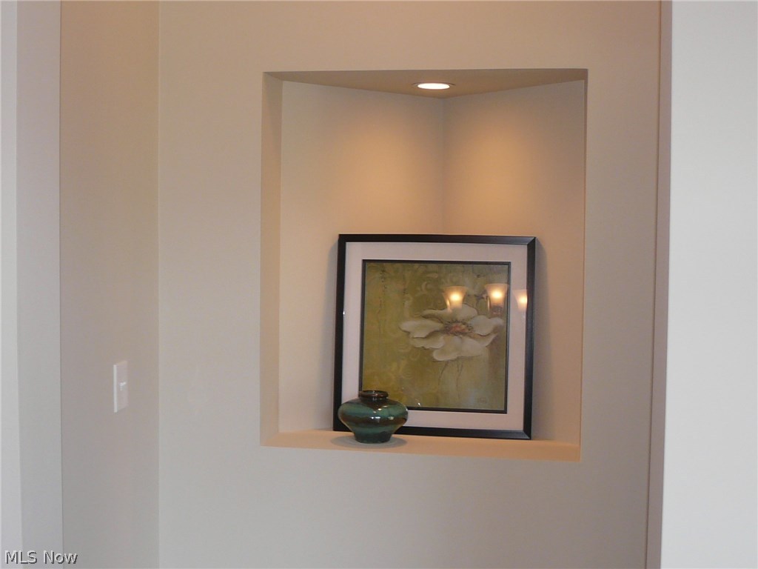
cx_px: 379
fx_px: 1117
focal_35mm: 51
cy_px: 284
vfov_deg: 28.6
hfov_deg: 37.5
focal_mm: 5.2
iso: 100
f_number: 2.8
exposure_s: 1/30
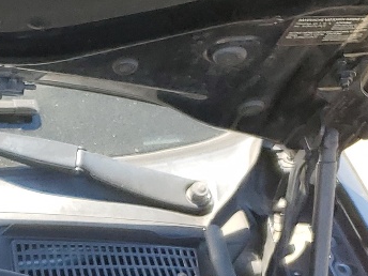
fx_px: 1286
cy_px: 565
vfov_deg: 11.1
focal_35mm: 121
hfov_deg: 14.4
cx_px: -288
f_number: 1.5
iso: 50
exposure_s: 1/400
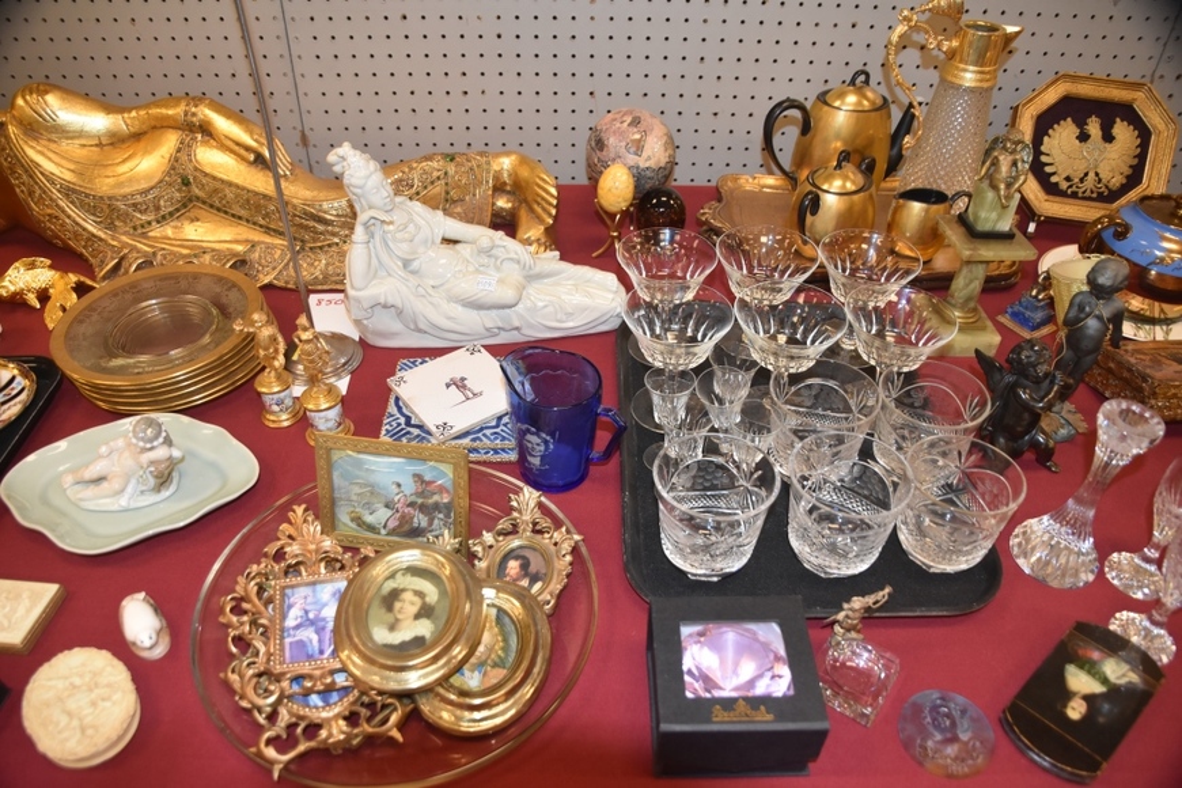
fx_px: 788
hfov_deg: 73.7
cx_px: 591
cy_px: 394
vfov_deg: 53.1
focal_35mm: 24
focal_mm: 16
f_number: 3.5
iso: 1100
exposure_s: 1/60
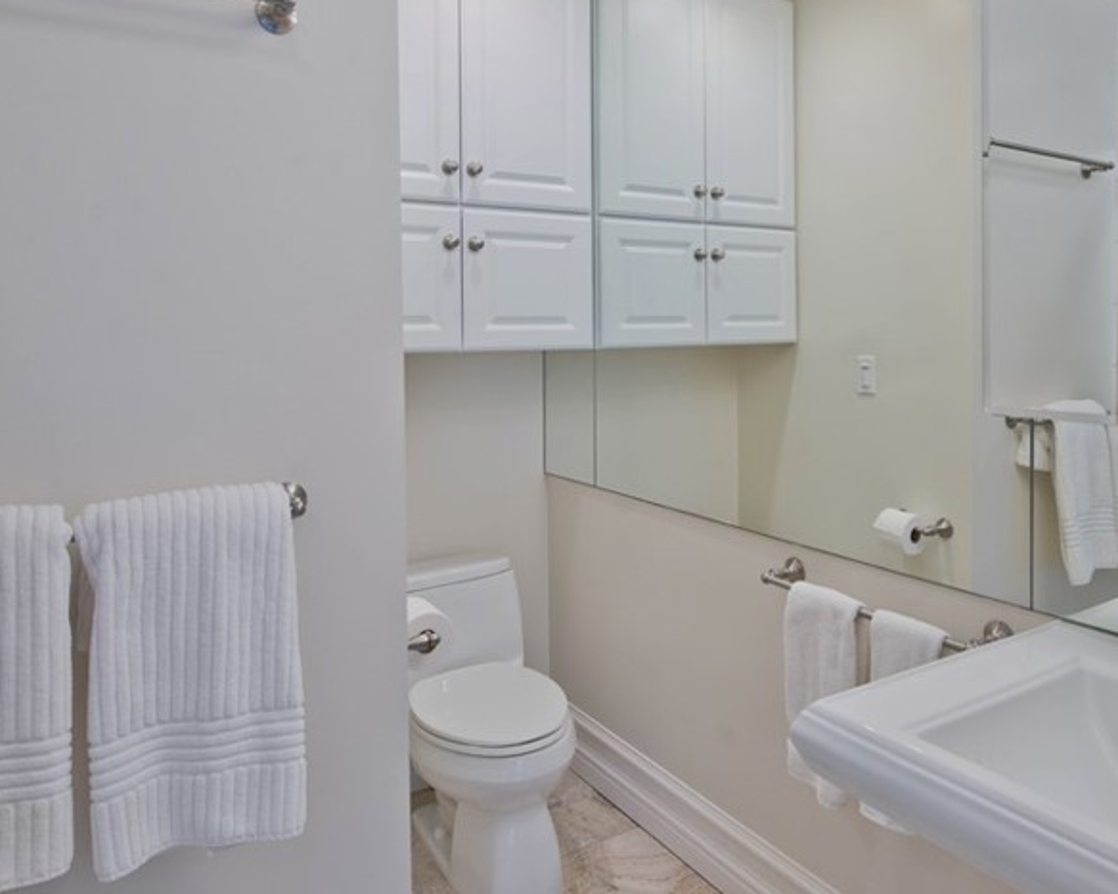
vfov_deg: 50.9
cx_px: 697
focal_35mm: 28
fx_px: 926
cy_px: 324
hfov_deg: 61.4
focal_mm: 17
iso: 400
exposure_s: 1/200
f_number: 7.1
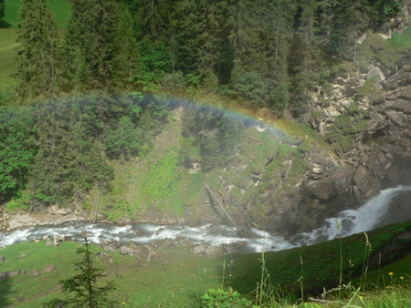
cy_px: 154
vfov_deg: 39.7
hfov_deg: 51.3
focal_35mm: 36
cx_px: 206
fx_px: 428
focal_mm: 6
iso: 100
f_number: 8
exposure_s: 1/200
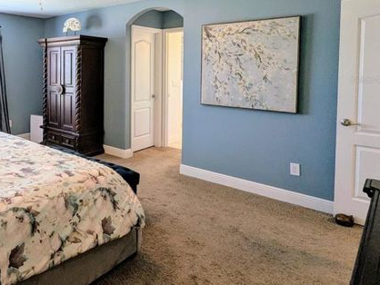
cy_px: 80
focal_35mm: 27
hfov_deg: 59.3
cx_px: 68
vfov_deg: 49.8
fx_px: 297
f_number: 2.2
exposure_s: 1/120
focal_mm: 2.35
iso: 59
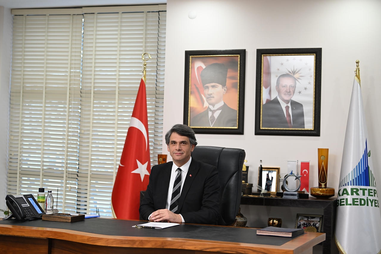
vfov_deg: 19.5
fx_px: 741
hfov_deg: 28.8
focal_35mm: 70
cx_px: 190
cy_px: 127
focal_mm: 70
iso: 640
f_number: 2.8
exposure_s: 1/60
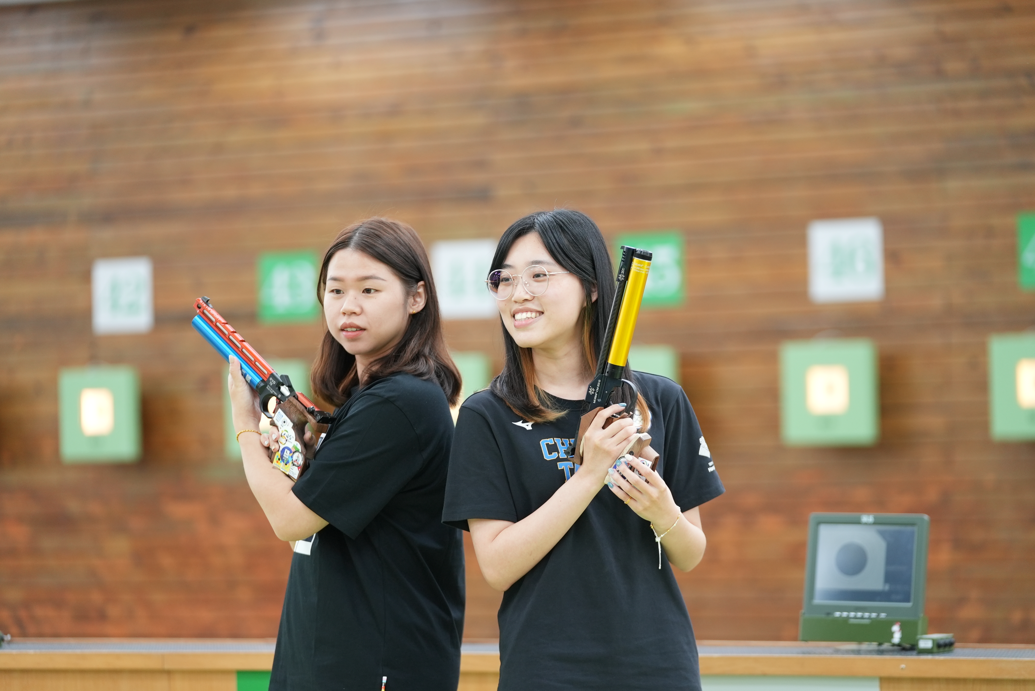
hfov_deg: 16.4
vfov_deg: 11.0
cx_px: 518
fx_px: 3596
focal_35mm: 125
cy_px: 346
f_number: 2.8
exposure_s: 1/250
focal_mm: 125
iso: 1000
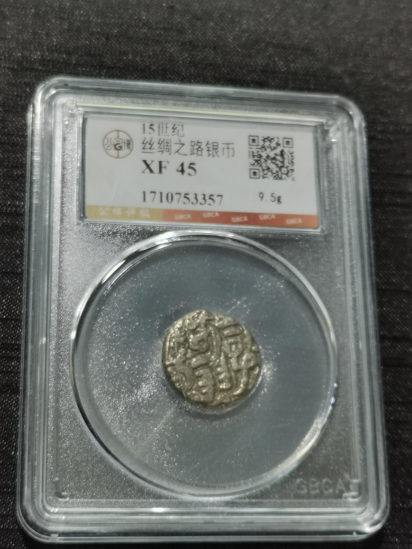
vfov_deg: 29.4
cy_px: 274
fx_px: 1047
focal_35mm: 66
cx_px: 206
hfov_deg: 22.3
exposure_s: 1/100
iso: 64
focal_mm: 5.58
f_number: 1.8
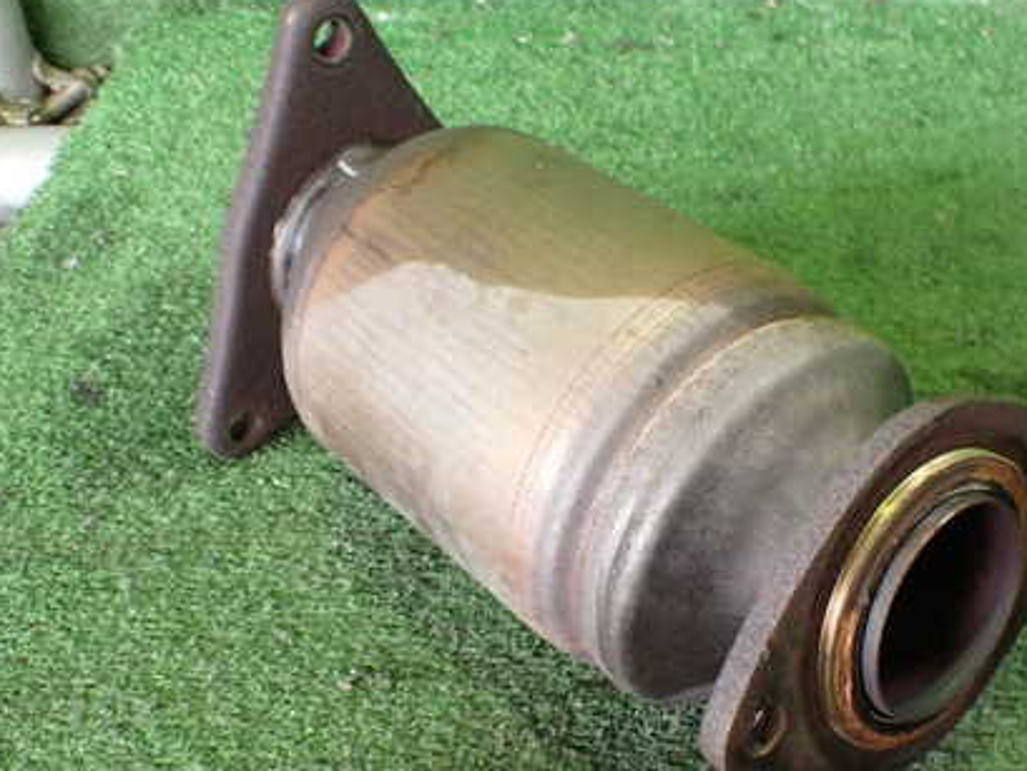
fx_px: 1306
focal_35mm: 44
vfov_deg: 32.8
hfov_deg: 42.8
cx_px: 583
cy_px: 472
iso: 800
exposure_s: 1/80
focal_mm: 5.4
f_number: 2.3
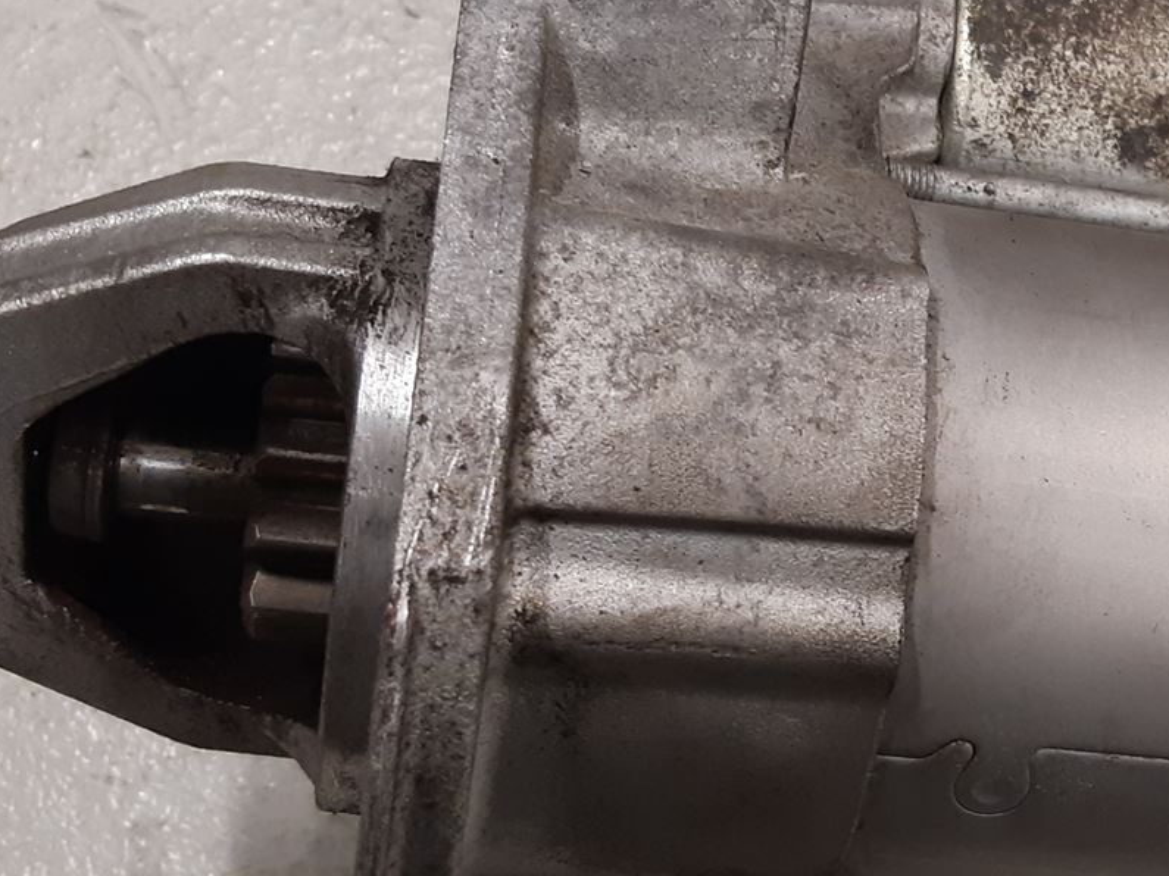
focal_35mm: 67
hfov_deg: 28.3
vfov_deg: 21.9
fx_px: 2262
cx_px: 956
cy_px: 488
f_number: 1.7
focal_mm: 3.93
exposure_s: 1/50
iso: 160
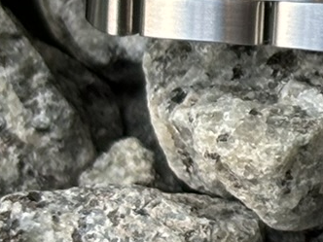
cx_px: 858
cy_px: -41
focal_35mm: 321
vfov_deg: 4.6
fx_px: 2995
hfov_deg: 5.9
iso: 32
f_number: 1.6
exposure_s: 1/339
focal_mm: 5.96
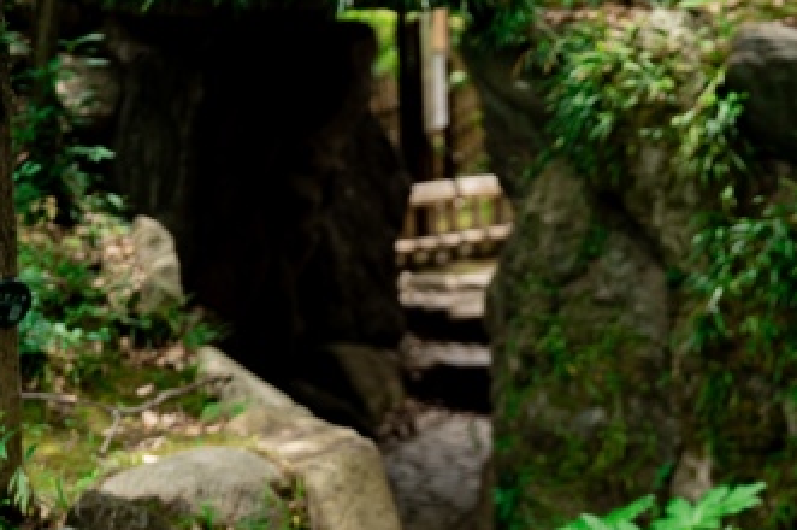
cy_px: 596
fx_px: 2676
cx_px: 727
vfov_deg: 11.1
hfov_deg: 16.7
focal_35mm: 121
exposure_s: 1/1250
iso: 160
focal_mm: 50
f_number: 1.8
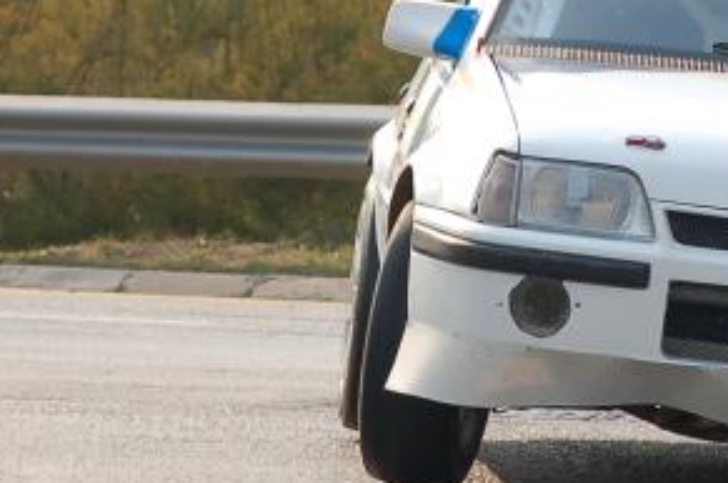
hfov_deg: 3.7
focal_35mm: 555
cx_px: 563
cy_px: 189
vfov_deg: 2.5
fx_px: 11200
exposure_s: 1/1000
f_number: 4.8
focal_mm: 105
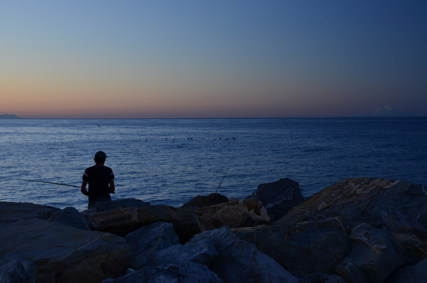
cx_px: 214
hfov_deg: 37.9
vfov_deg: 25.6
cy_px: 142
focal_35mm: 52
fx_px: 621
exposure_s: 1/5
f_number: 13
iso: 200
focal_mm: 35
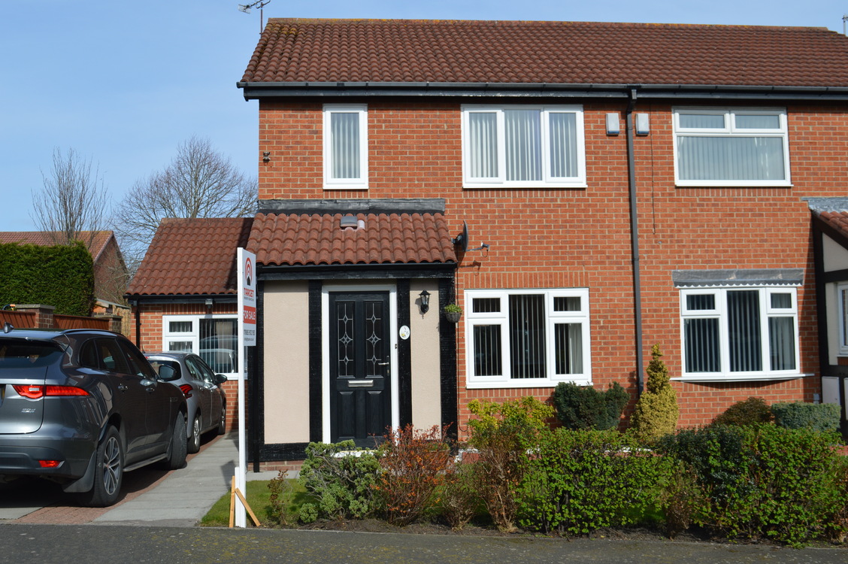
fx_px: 847
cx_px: 424
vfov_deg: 36.8
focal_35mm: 36
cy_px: 282
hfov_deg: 53.2
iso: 100
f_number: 9
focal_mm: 24
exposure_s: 1/320
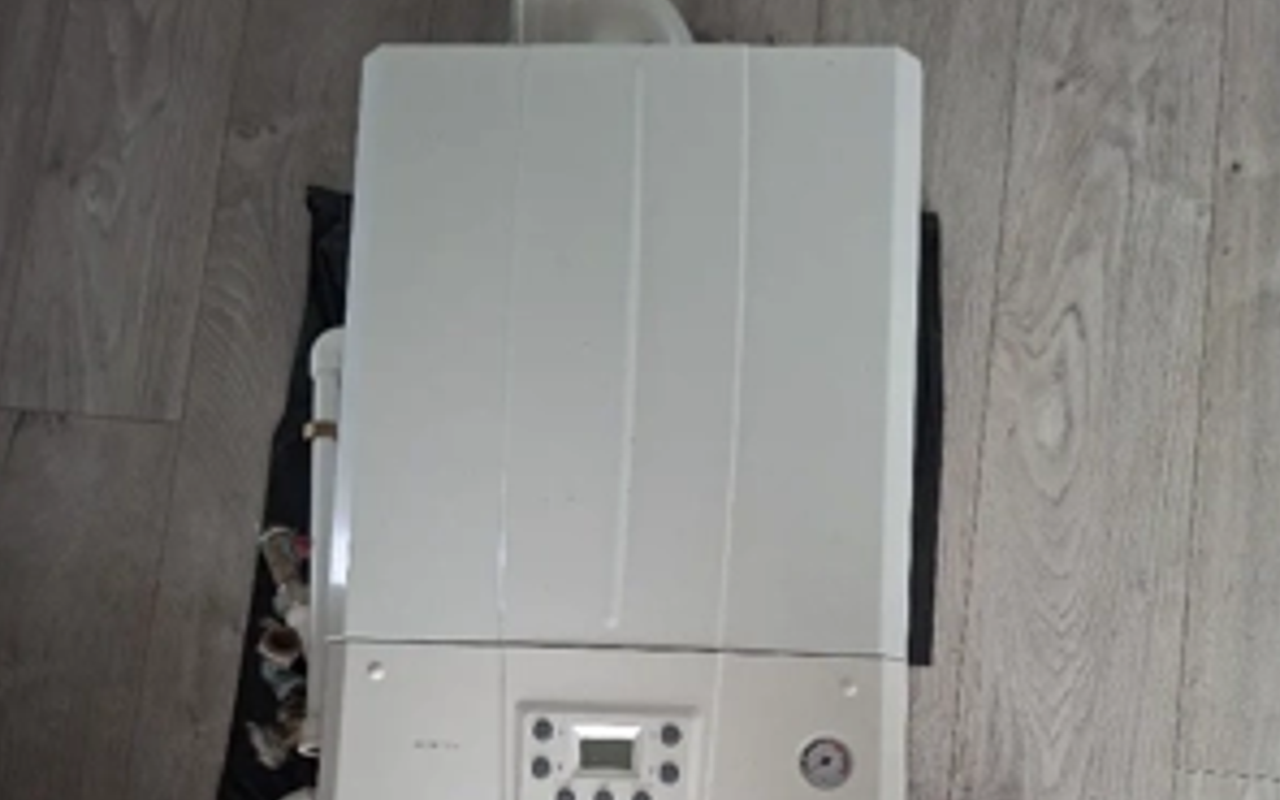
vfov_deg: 35.5
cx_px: 644
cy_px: 752
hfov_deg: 58.1
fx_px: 1151
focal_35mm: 33
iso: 400
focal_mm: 5.54
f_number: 1.8
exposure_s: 1/25
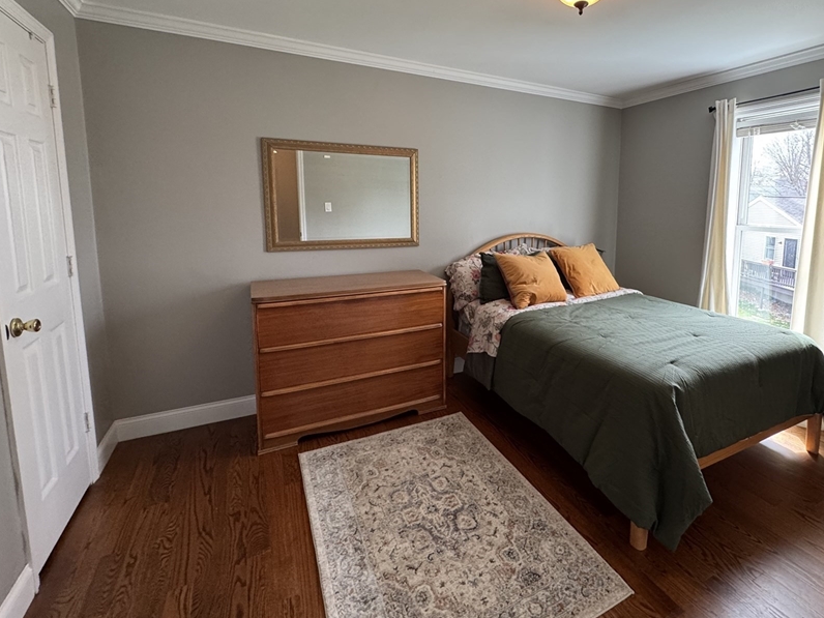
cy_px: 255
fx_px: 428
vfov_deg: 71.0
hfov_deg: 86.8
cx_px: 490
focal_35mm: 18
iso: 200
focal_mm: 2.22
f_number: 2.2
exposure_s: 1/120
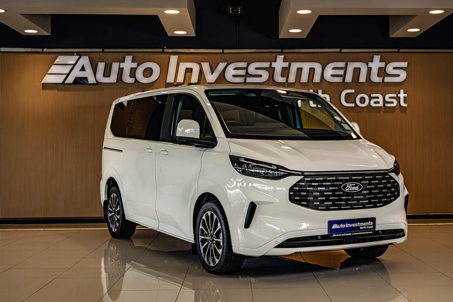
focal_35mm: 51
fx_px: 642
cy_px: 151
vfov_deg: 26.5
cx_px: 226
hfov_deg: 38.9
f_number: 5
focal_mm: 51
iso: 200
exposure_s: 1/200
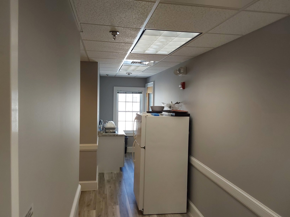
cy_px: 108
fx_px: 235
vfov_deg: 49.7
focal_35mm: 28
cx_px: 145
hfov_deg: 63.4
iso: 64
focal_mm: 2.91
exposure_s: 1/120
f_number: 1.9
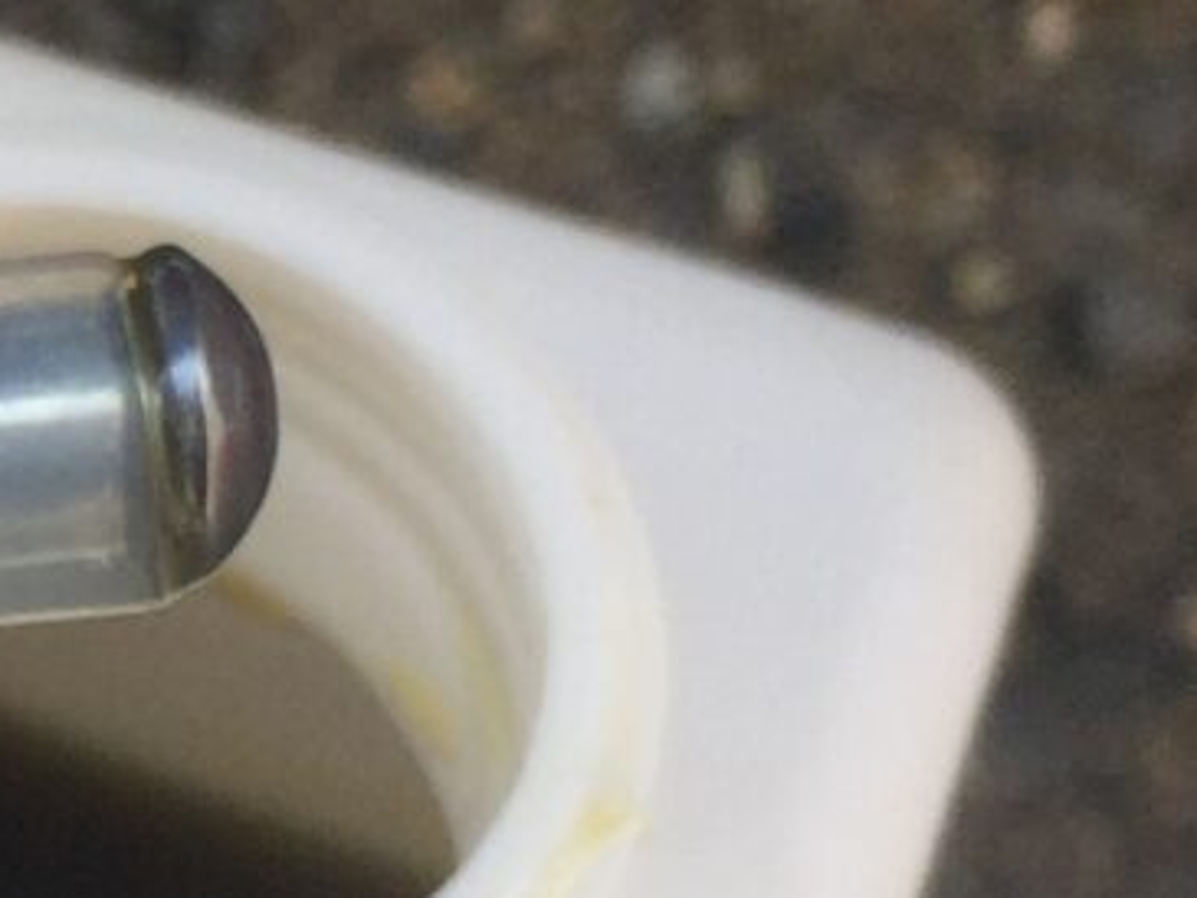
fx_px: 5500
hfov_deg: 11.5
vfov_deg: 9.3
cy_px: 754
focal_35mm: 159
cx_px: -948
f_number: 2.2
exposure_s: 1/608
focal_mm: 4.15
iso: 32
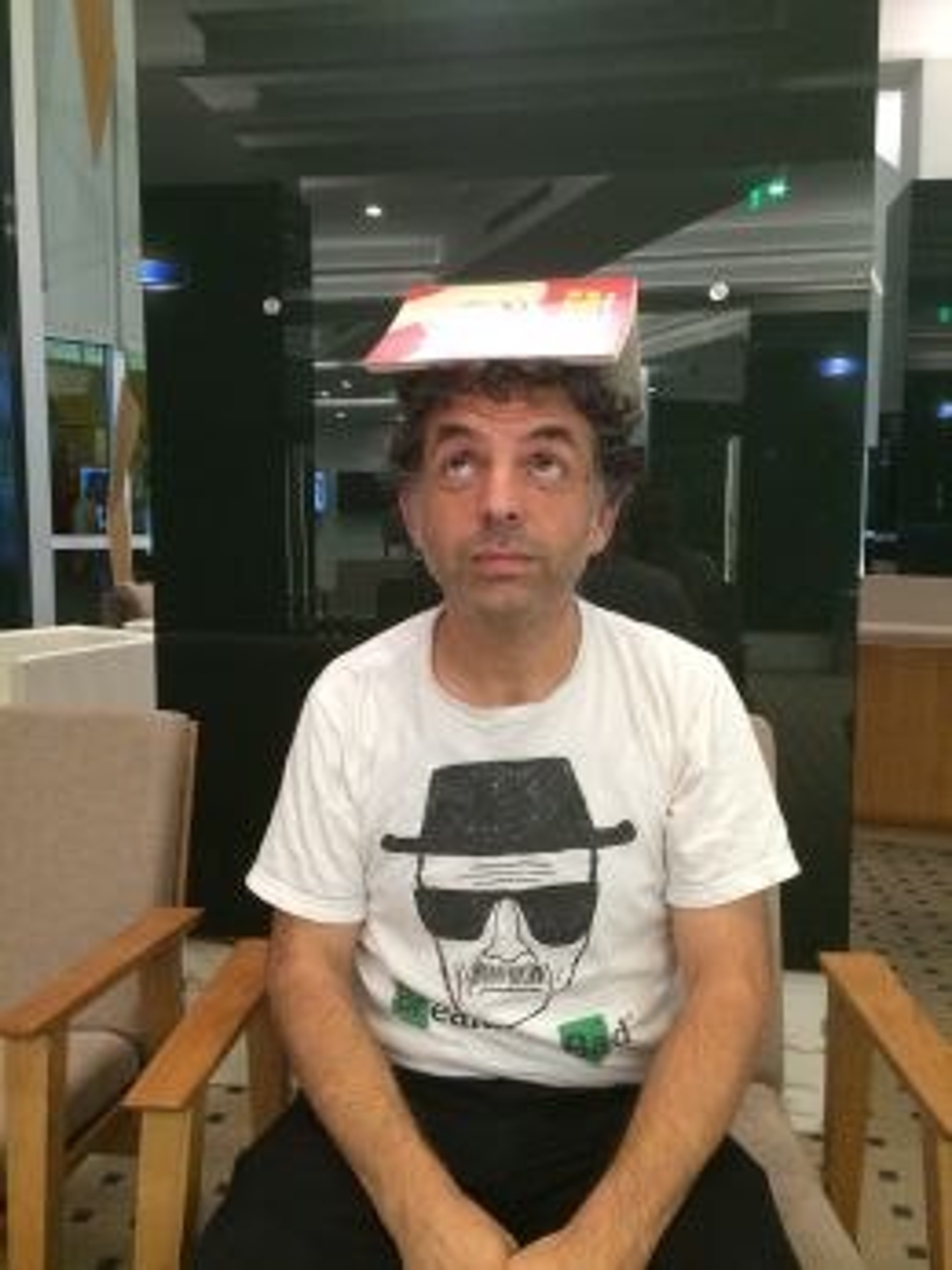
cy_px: 635
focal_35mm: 29
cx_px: 476
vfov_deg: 61.7
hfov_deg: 48.2
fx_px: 1064
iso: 320
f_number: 2.2
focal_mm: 4.15
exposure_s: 1/24
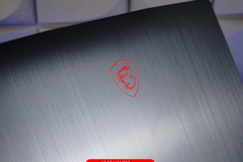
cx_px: 121
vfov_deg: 25.2
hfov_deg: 37.1
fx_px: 362
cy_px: 79
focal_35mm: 54
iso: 1250
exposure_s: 1/100
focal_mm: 31
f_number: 5
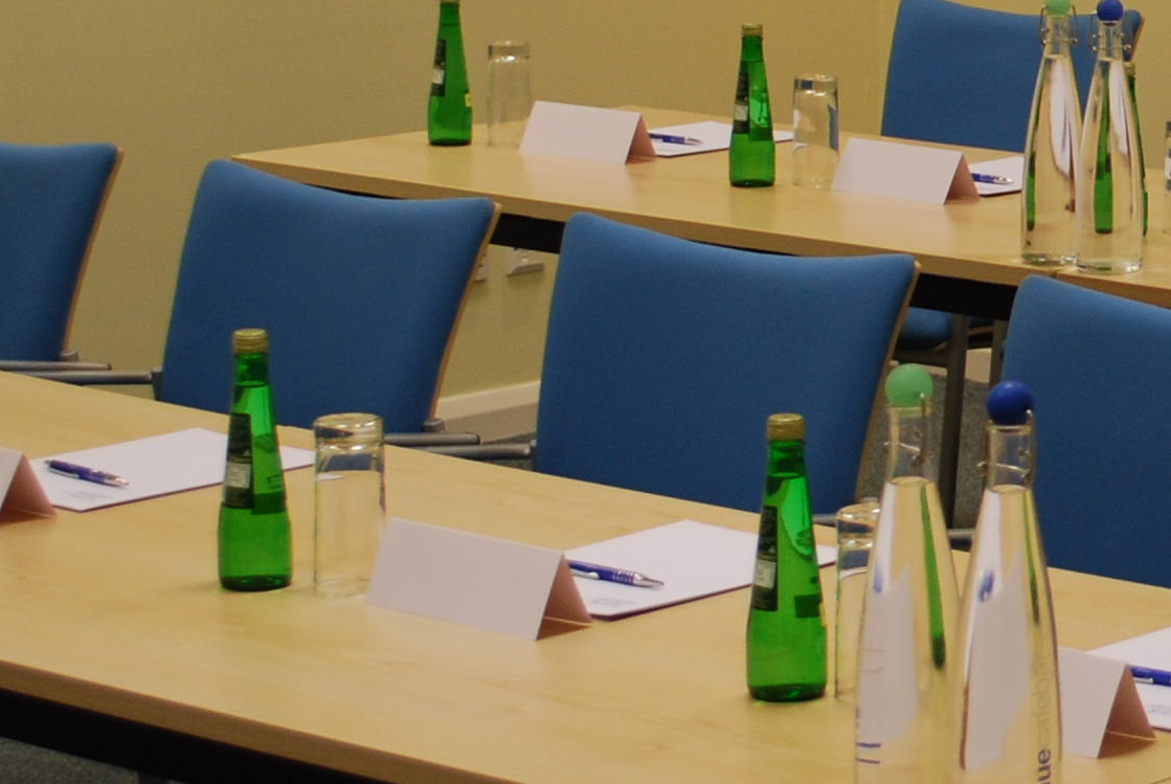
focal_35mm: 135
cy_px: -63
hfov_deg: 14.5
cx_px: 1556
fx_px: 4396
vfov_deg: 10.1
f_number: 4.5
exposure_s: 1/30
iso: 220
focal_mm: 26
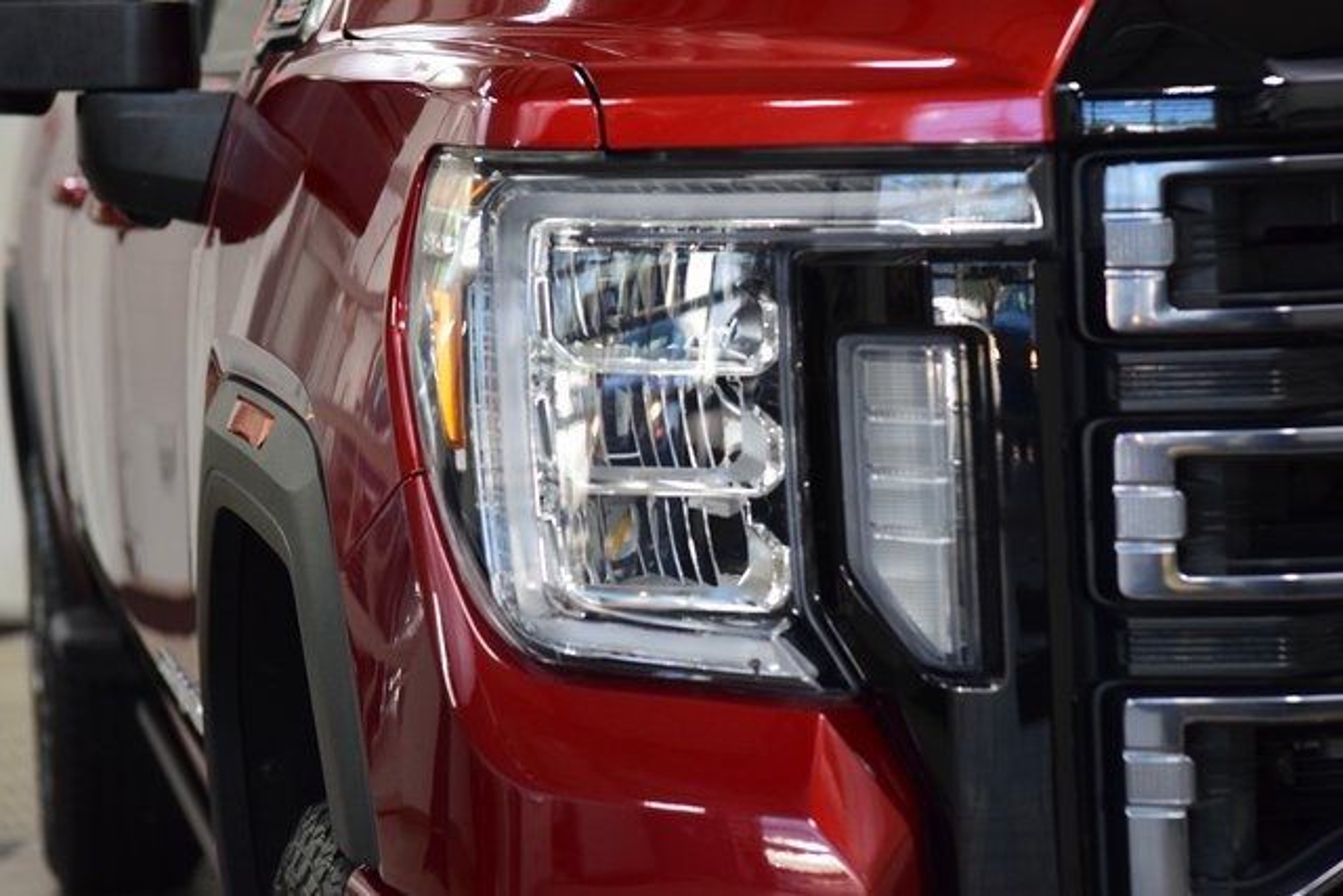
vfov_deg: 13.0
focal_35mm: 105
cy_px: 448
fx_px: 3918
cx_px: 672
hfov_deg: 19.5
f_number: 4.5
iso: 1600
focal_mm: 70
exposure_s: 1/125
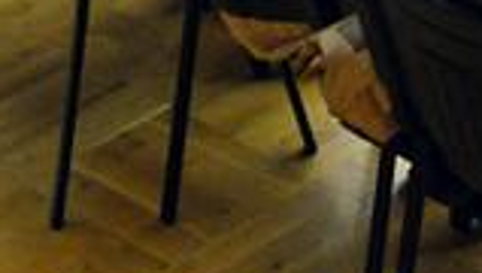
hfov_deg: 10.0
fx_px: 2573
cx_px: 937
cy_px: -526
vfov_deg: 5.7
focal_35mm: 201
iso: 2500
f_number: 5.6
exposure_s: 1/80
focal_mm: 24
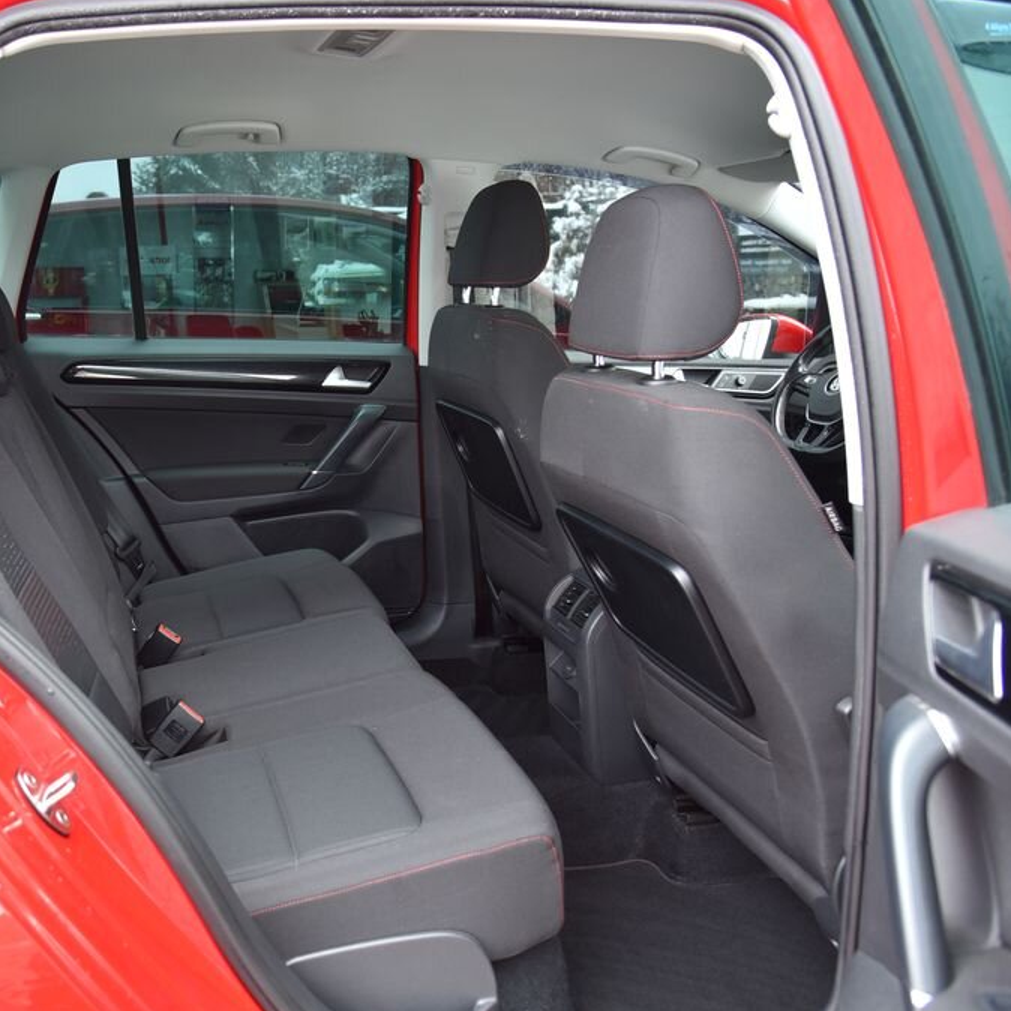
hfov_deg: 50.4
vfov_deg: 52.5
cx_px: 252
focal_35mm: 31
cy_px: 508
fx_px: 1024
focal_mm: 24
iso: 500
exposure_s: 1/80
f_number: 4.5
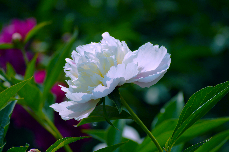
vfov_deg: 4.6
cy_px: 76
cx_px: 114
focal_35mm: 300
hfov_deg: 6.9
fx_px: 1907
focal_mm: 200
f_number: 5.6
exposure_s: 1/500
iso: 125
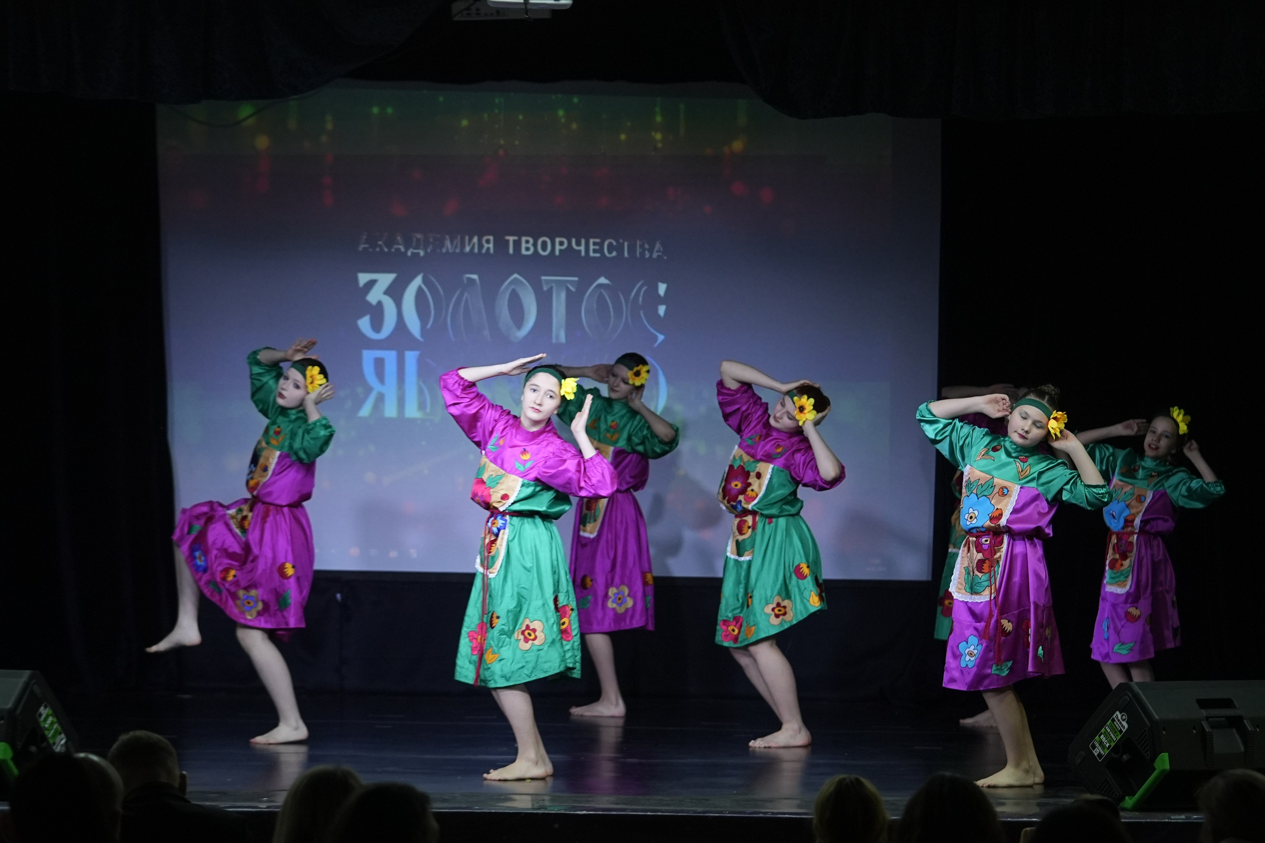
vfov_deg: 10.6
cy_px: 422
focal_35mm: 129
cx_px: 632
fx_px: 4533
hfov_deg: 15.9
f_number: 2.8
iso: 1600
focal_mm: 86
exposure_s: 1/400
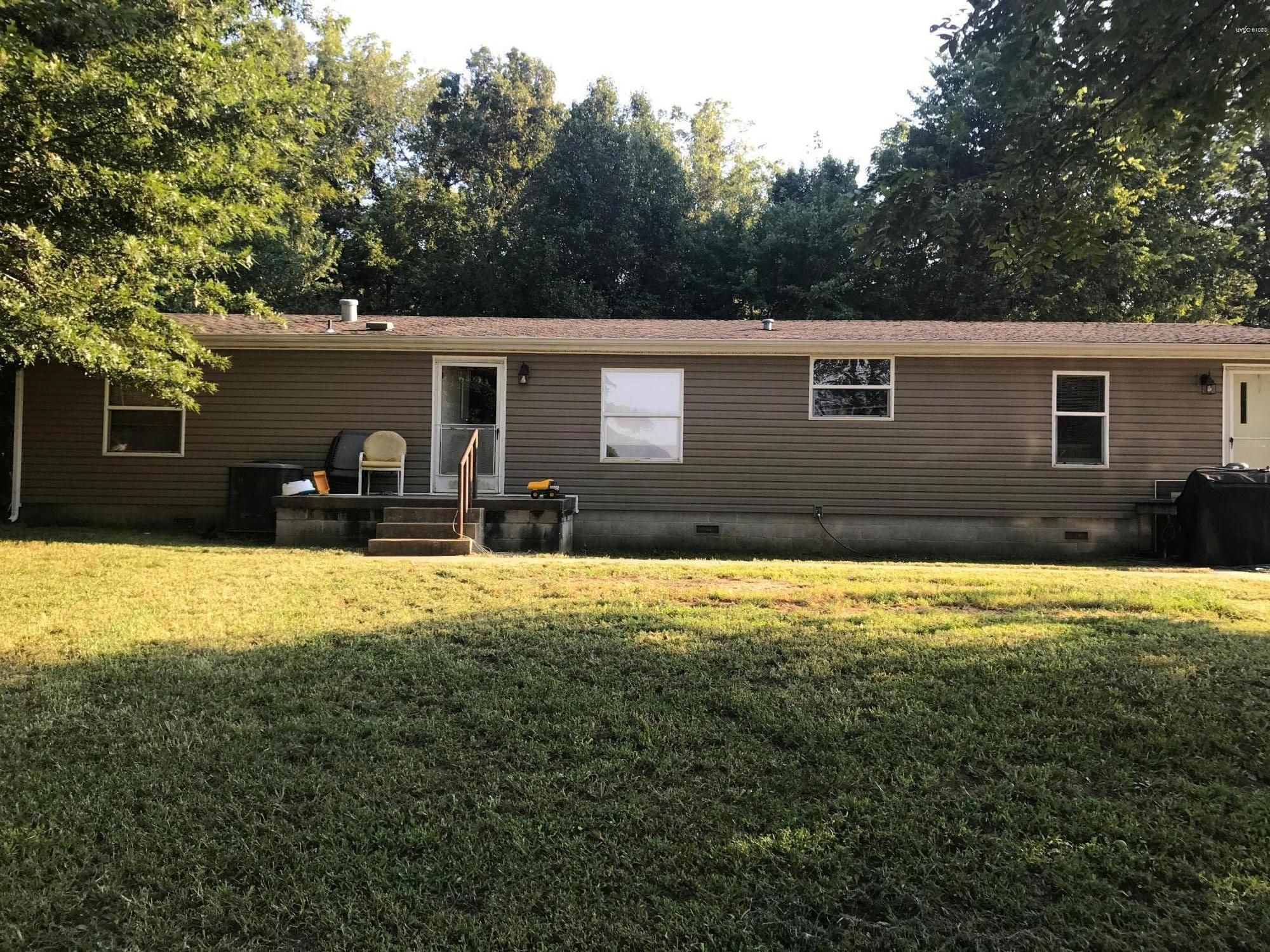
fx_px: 1027
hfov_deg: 63.4
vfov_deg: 49.7
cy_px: 476
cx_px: 635
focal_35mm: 28
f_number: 1.8
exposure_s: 1/301
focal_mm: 3.99
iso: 20
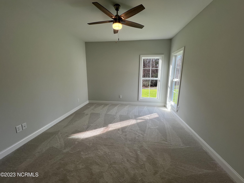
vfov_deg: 89.9
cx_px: 122
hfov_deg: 106.2
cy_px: 92
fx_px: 92
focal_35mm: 13
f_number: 1.8
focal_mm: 1.57
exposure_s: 1/157
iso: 32
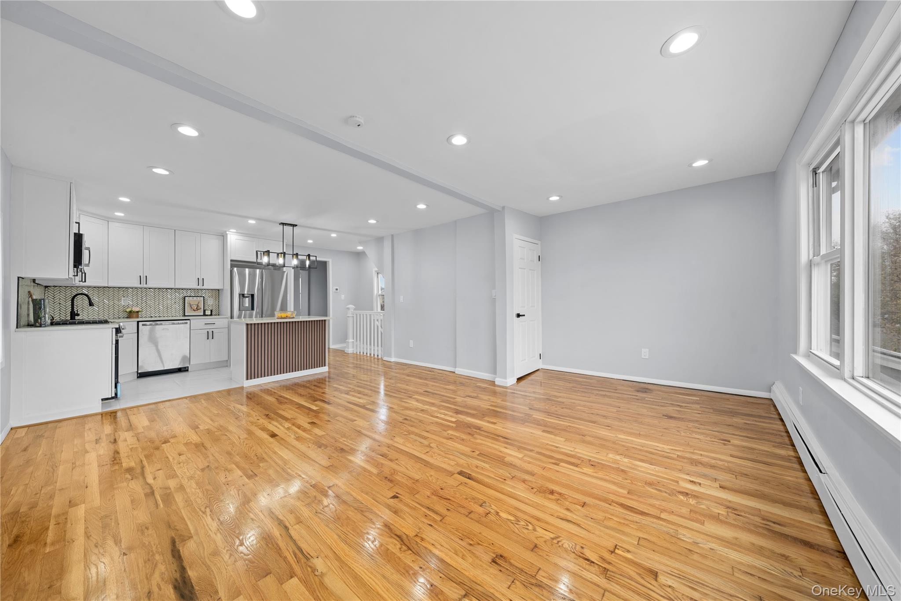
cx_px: 450
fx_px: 300
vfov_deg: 90.0
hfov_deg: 112.6
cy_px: 300
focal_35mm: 12
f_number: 8
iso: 250
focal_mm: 12
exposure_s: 1/6
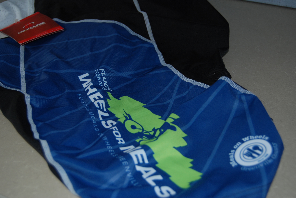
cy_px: 99
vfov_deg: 26.6
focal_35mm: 51
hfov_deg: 38.8
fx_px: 420
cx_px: 148
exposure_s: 1/60
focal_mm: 34
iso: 200
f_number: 4.5
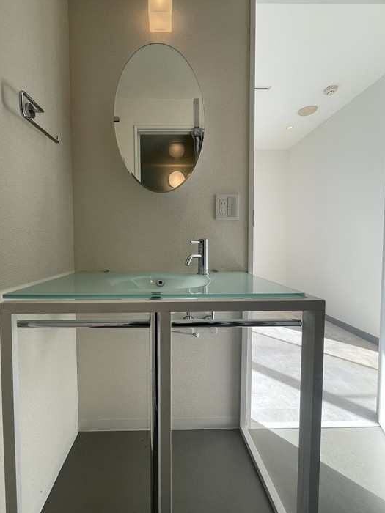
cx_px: 172
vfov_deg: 94.5
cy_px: 256
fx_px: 237
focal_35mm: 16
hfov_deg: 77.8
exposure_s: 1/158
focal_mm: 1.55
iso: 25
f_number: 2.4
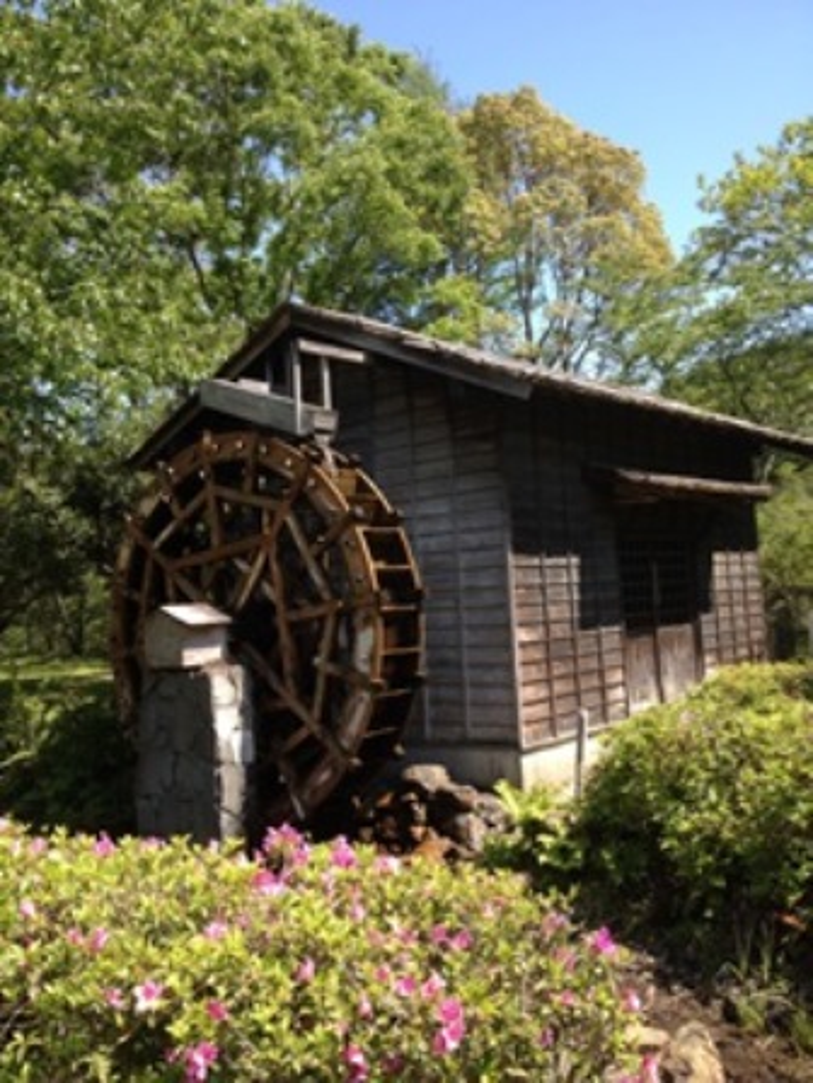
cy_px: 542
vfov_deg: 52.6
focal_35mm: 35
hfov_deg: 40.7
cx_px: 406
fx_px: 1096
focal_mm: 4.28
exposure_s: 1/627
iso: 64
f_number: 2.4
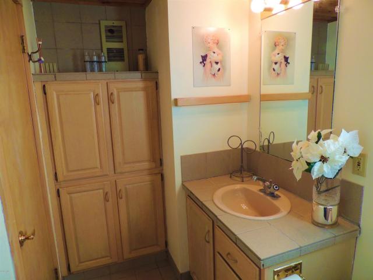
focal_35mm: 24
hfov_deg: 71.6
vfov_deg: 56.8
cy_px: 140
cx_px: 186
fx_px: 259
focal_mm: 4.3
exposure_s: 1/30
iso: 200
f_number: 3
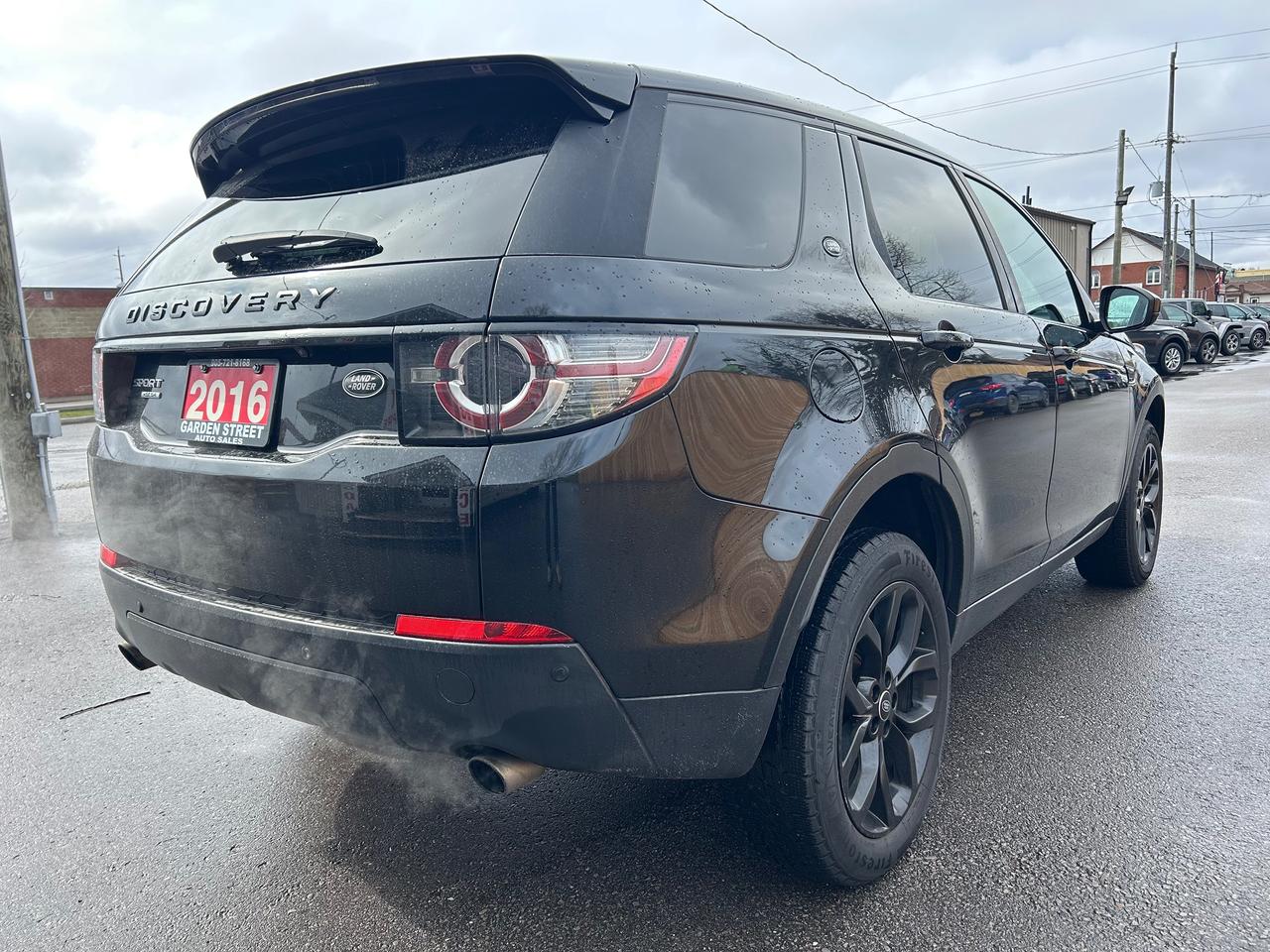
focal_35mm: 26
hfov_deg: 67.3
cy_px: 476
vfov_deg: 53.1
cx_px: 635
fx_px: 954
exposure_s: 1/1100
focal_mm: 5.7
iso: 50
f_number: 1.5
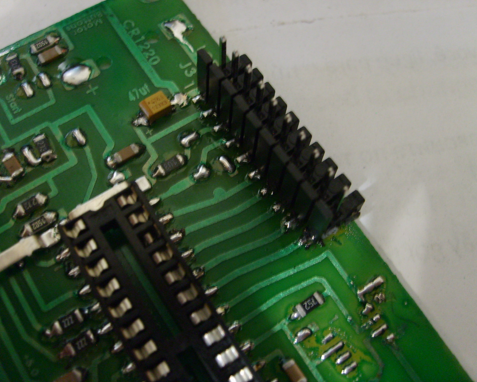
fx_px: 522
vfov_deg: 40.1
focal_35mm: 37
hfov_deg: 49.1
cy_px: 192
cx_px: 239
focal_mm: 5.8
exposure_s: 1/3
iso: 140
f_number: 2.8
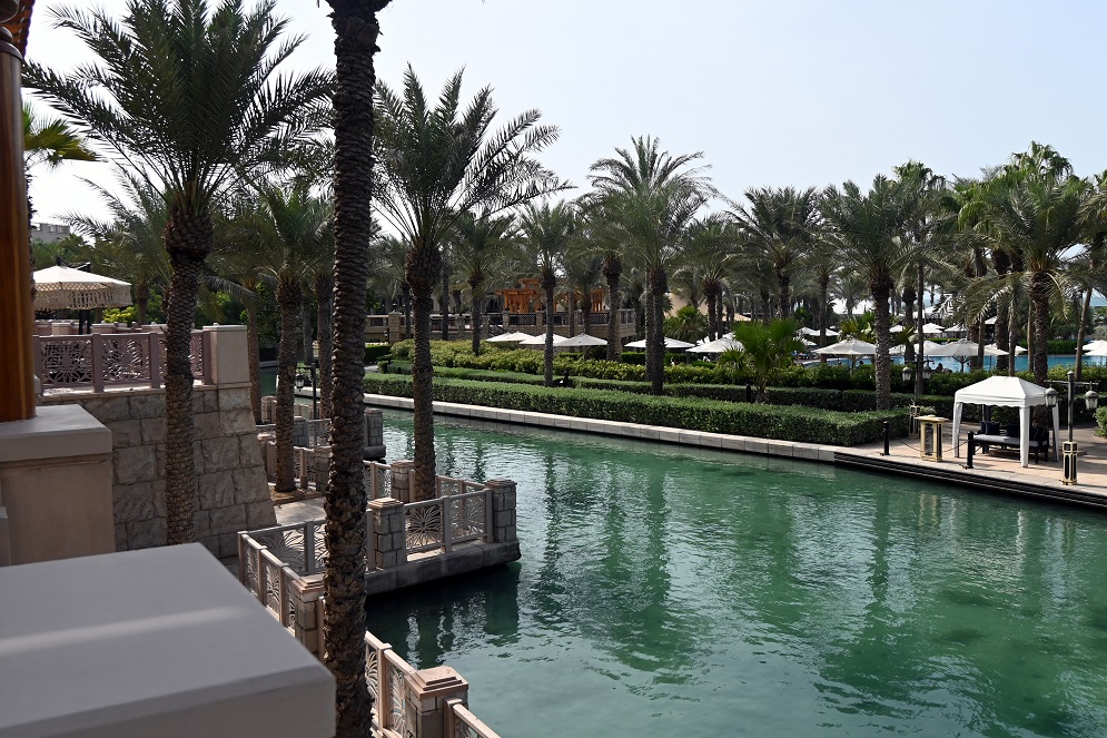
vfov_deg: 43.6
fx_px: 922
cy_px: 369
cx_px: 554
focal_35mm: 30
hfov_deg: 61.9
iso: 100
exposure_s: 1/320
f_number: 7.1
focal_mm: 20
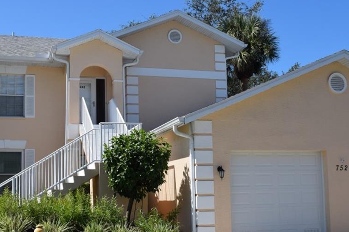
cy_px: 148
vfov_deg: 25.4
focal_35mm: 53
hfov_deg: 37.5
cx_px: 158
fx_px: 514
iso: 200
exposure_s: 1/400
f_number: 10
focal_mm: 26
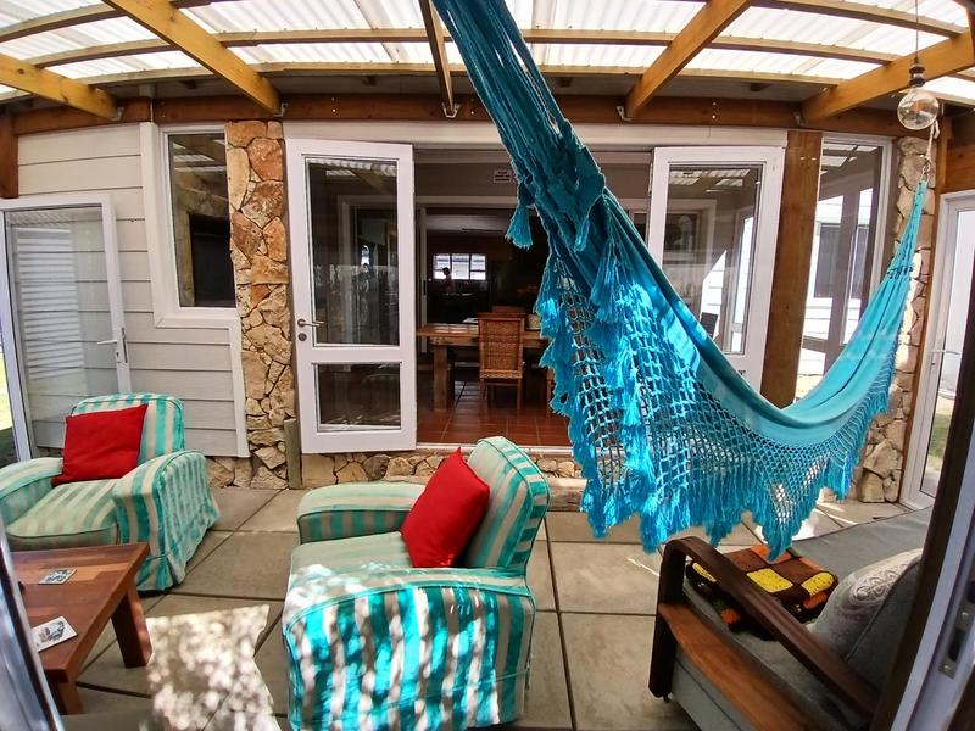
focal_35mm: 17
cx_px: 488
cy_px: 366
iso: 50
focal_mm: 1.4
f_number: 2.2
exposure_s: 1/357
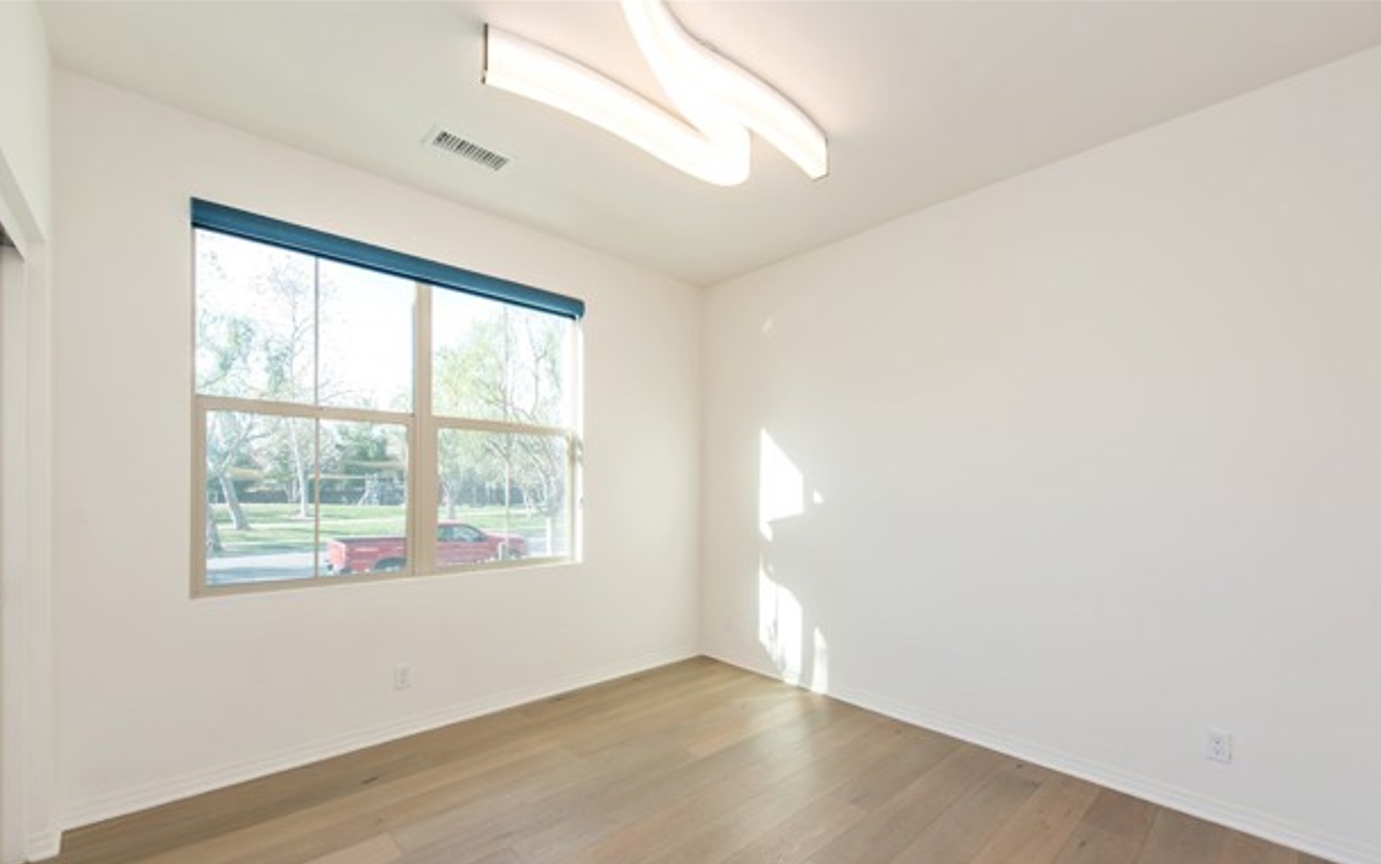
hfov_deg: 101.4
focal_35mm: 15
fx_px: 565
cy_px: 482
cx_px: 705
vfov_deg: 74.6
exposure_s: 1/125
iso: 180
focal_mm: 14
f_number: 5.6
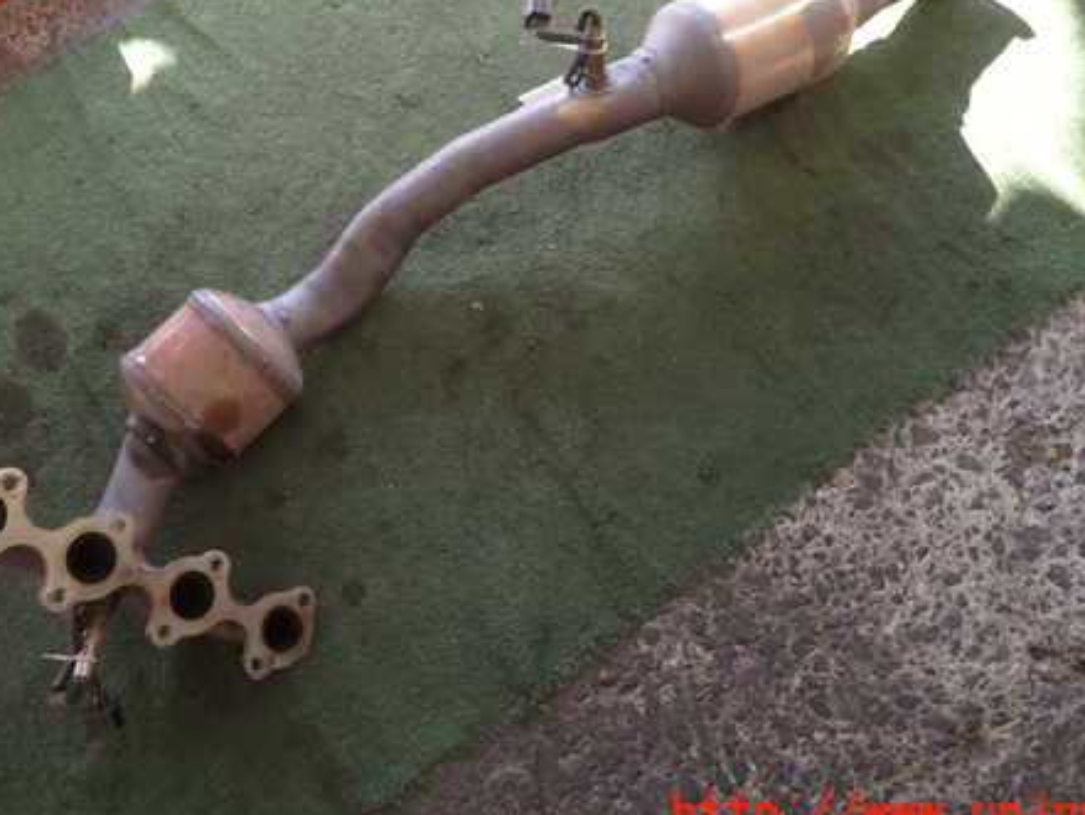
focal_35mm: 34
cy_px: 293
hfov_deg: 53.9
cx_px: 490
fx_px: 1066
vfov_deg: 41.4
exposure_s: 1/80
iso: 100
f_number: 2
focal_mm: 4.5
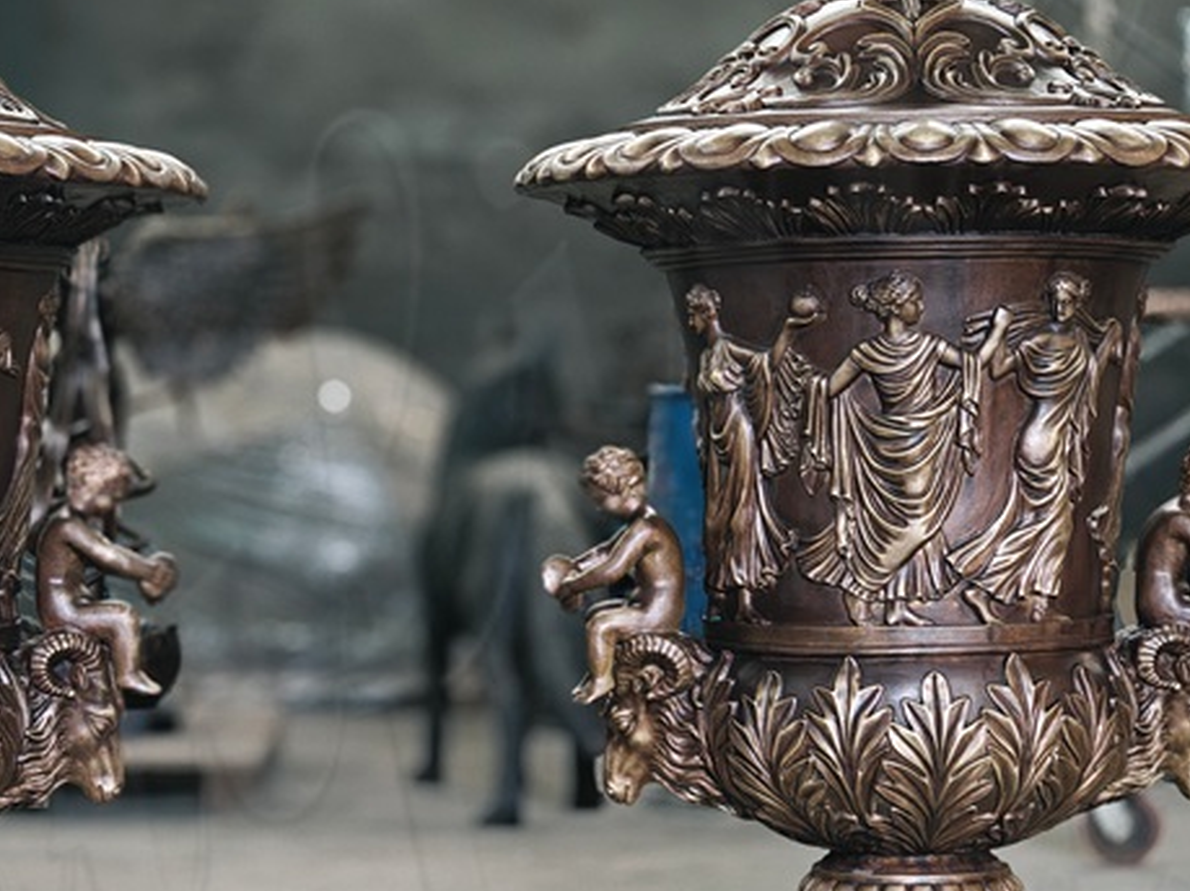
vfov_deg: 12.1
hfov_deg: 16.1
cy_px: 549
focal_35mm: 122
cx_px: 368
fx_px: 4193
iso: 1250
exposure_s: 1/43
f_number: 1.4
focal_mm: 16.53
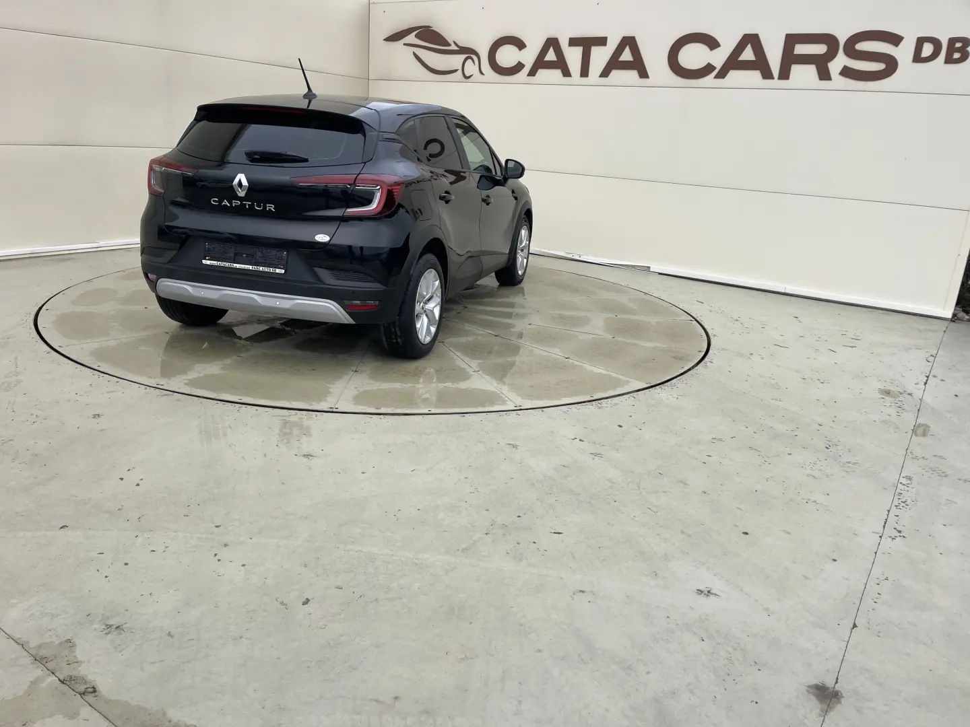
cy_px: 364
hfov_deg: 69.4
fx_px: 701
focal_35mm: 25
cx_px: 485
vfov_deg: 54.9
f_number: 1.6
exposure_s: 1/1821
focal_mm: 5.1
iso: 32
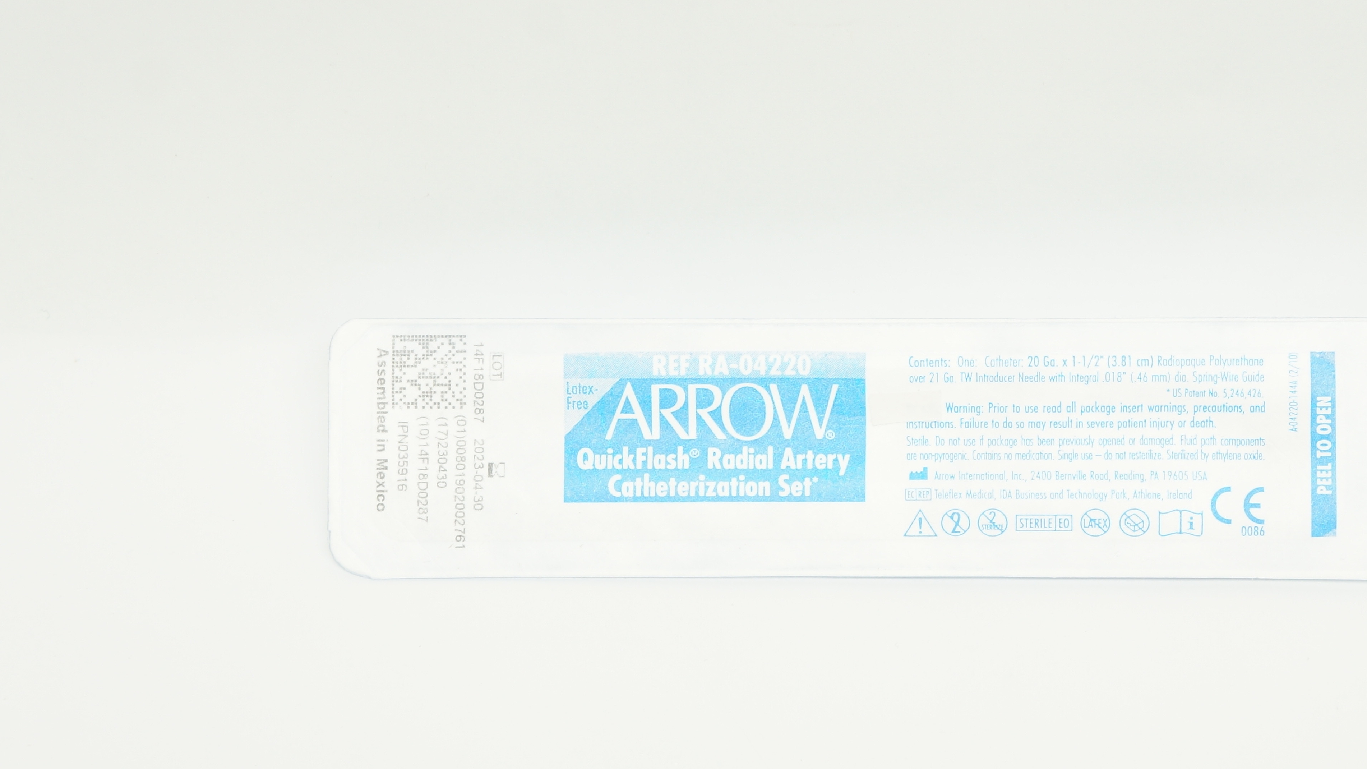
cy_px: 453
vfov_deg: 15.7
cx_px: 853
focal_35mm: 77
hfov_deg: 27.4
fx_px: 2791
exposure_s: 1/50
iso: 400
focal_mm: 38
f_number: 6.3
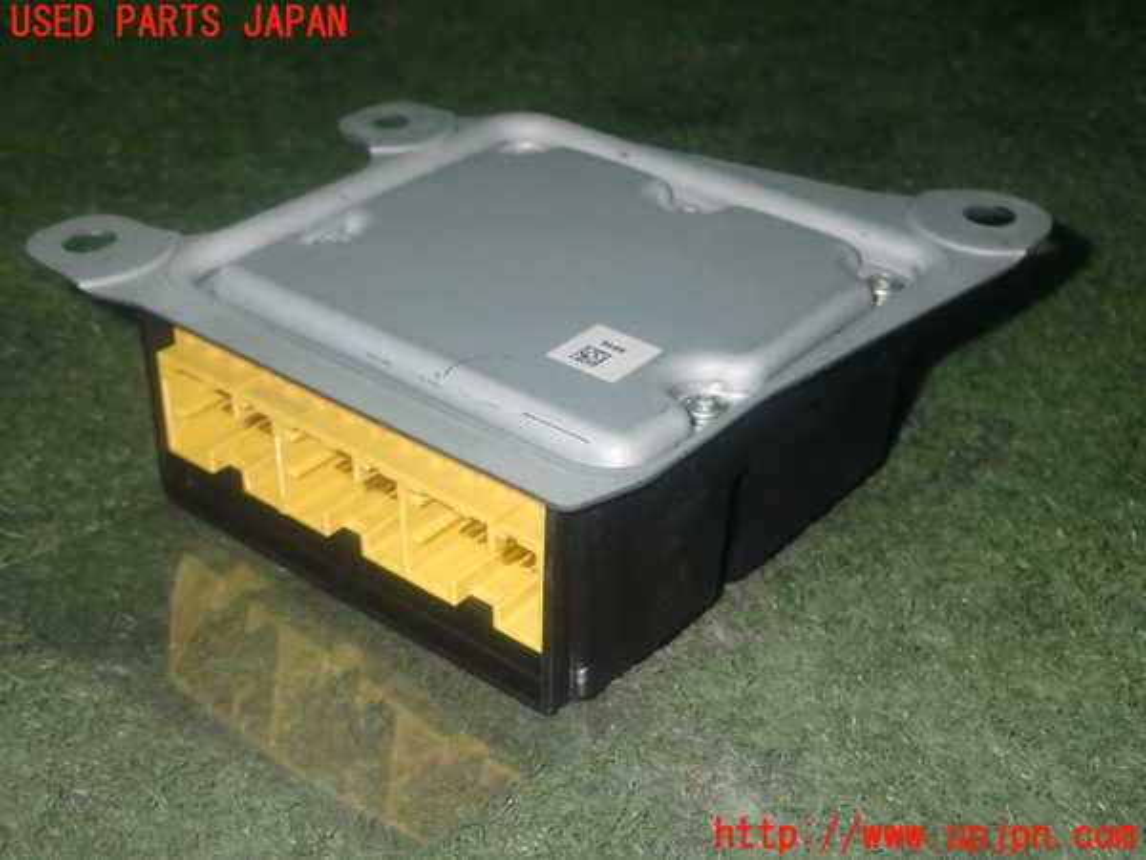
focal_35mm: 50
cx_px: 573
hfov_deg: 38.2
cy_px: 430
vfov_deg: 29.1
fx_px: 1655
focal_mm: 9.01
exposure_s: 1/50
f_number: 9
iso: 800
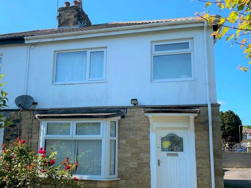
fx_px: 239
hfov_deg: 55.3
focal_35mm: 33
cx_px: 113
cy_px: 110
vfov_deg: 42.8
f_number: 1.6
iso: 32
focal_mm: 4.2
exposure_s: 1/1667
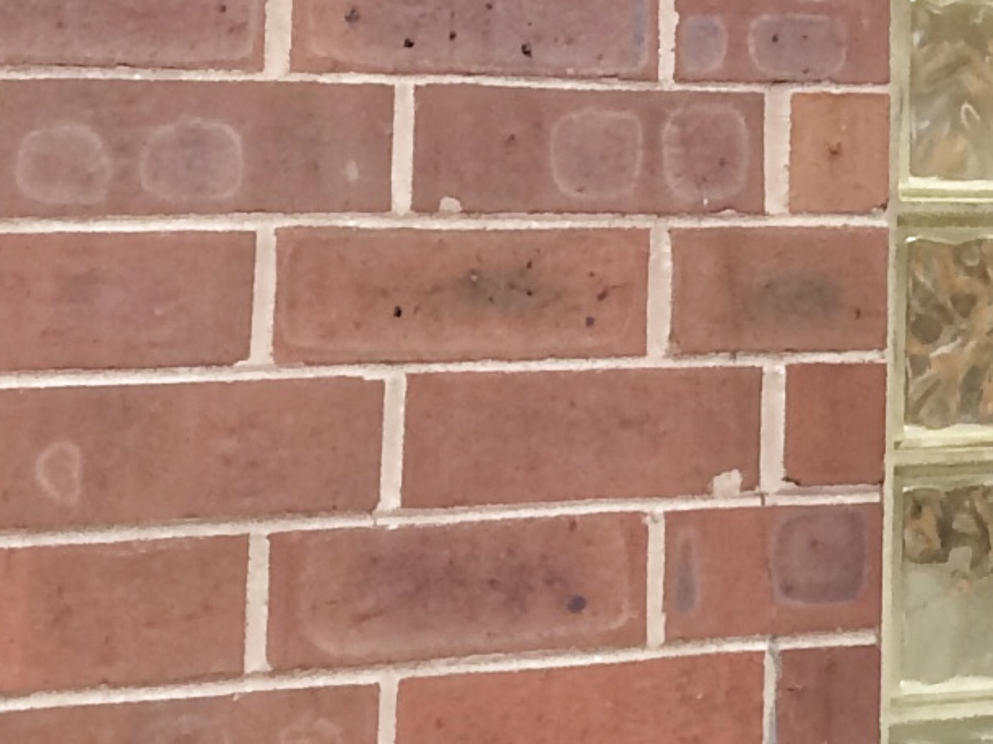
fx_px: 4445
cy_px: -653
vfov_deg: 9.1
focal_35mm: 155
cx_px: 1695
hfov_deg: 11.9
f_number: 2.2
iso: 50
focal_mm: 4.15
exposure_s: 1/30
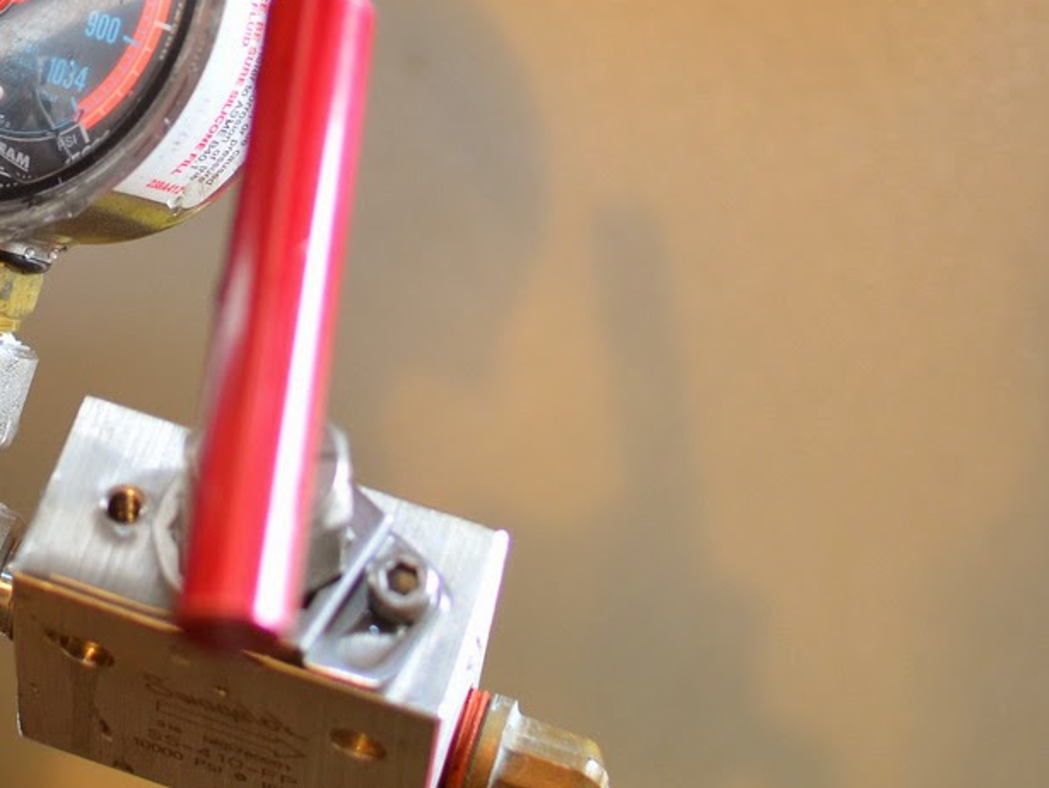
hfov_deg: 14.8
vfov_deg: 11.1
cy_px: -85
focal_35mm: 131
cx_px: 26
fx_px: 3979
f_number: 2.8
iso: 360
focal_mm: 35
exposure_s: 1/60
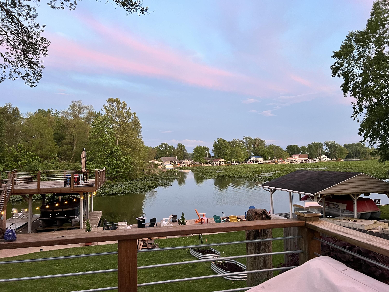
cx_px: 194
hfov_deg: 67.3
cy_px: 146
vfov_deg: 53.1
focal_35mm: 26
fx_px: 292
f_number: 1.5
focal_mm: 5.7
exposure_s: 1/60
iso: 160
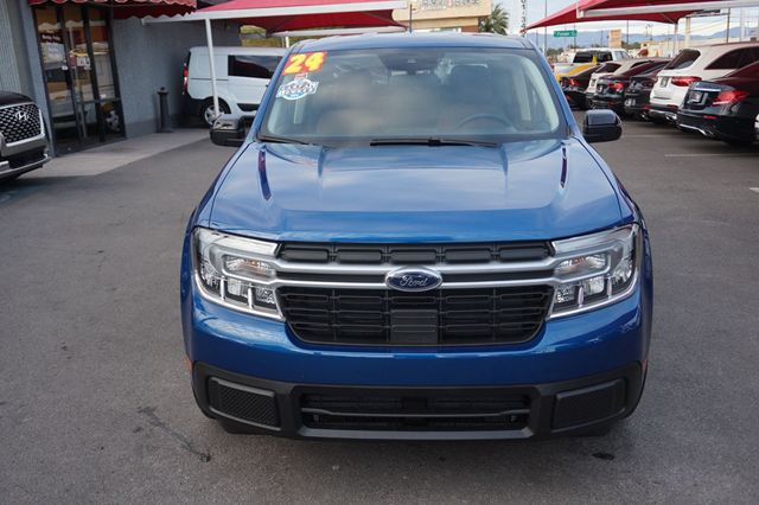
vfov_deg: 39.9
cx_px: 380
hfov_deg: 57.2
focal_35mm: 33
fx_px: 695
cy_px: 252
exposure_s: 1/160
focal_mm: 22
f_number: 4
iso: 320
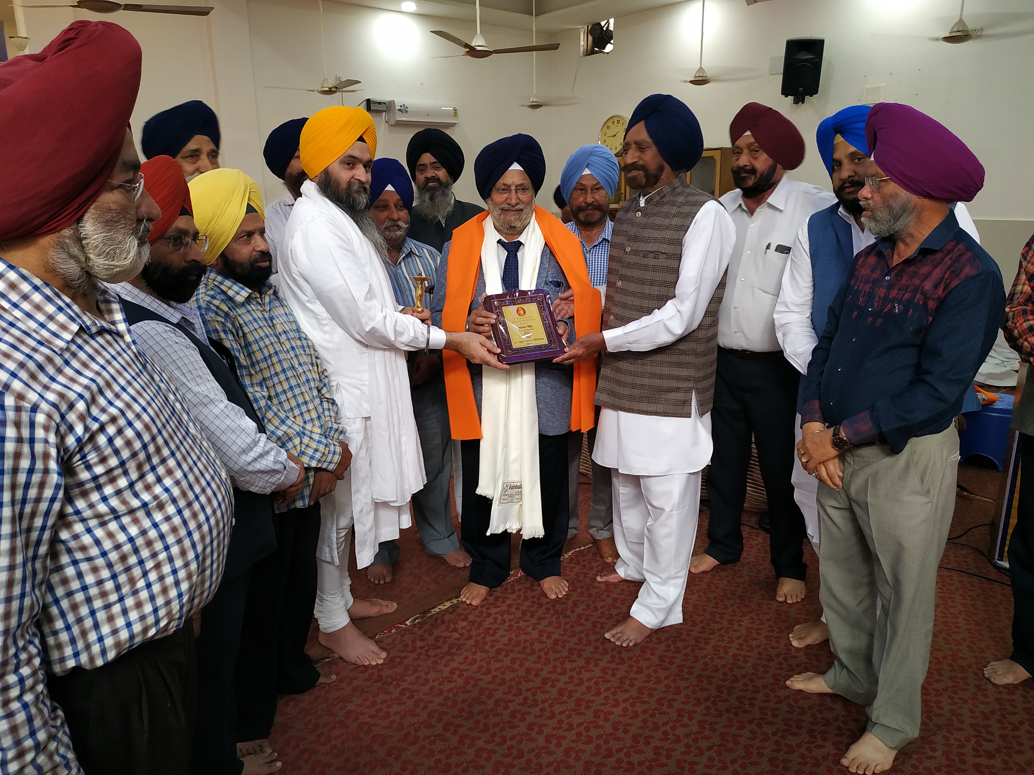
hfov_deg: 71.6
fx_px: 717
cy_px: 388
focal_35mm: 24
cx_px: 517
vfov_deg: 56.8
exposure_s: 1/25
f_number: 1.9
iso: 200
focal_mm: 3.94
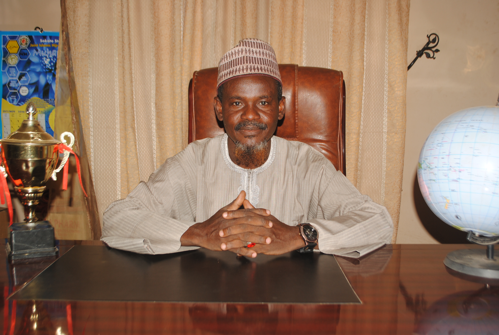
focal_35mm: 39
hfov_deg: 49.5
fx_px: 542
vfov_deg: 34.4
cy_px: 168
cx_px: 250
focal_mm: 26
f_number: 4.2
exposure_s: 1/60
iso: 100
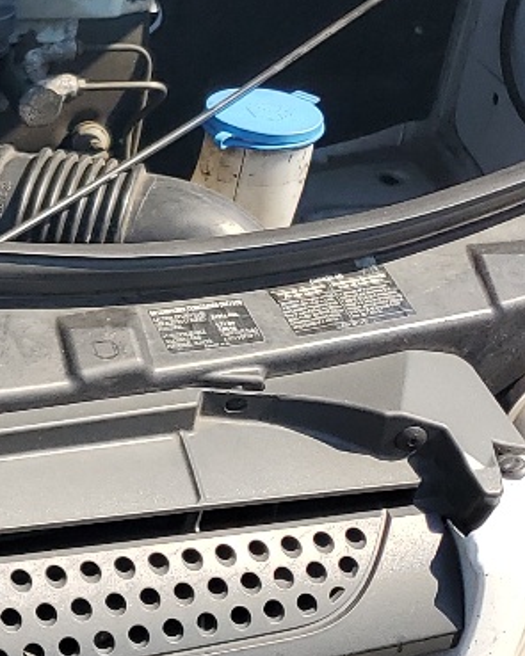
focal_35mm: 110
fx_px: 2137
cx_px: -514
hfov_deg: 12.4
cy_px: 316
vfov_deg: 17.5
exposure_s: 1/1429
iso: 50
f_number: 1.5
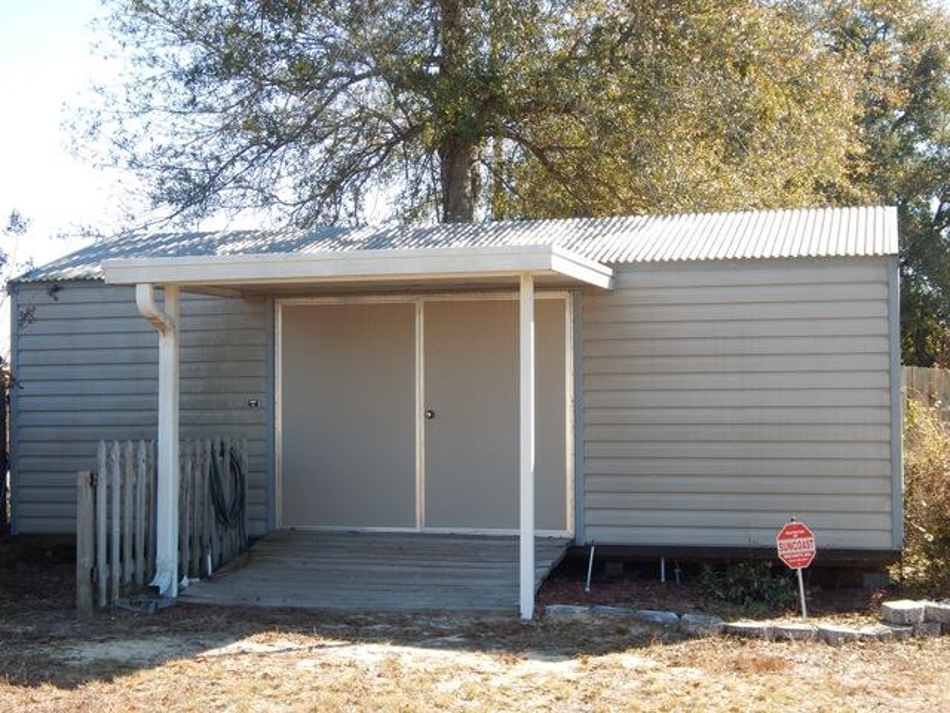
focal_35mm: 54
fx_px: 1482
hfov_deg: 35.5
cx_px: 475
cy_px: 356
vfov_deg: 27.0
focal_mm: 9.7
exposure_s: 1/320
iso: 125
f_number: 3.8
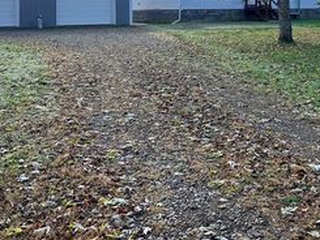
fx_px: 490
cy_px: 8
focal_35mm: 53
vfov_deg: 26.3
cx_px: 222
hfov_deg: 35.7
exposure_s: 1/1431
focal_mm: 5.7
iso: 50
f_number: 1.5
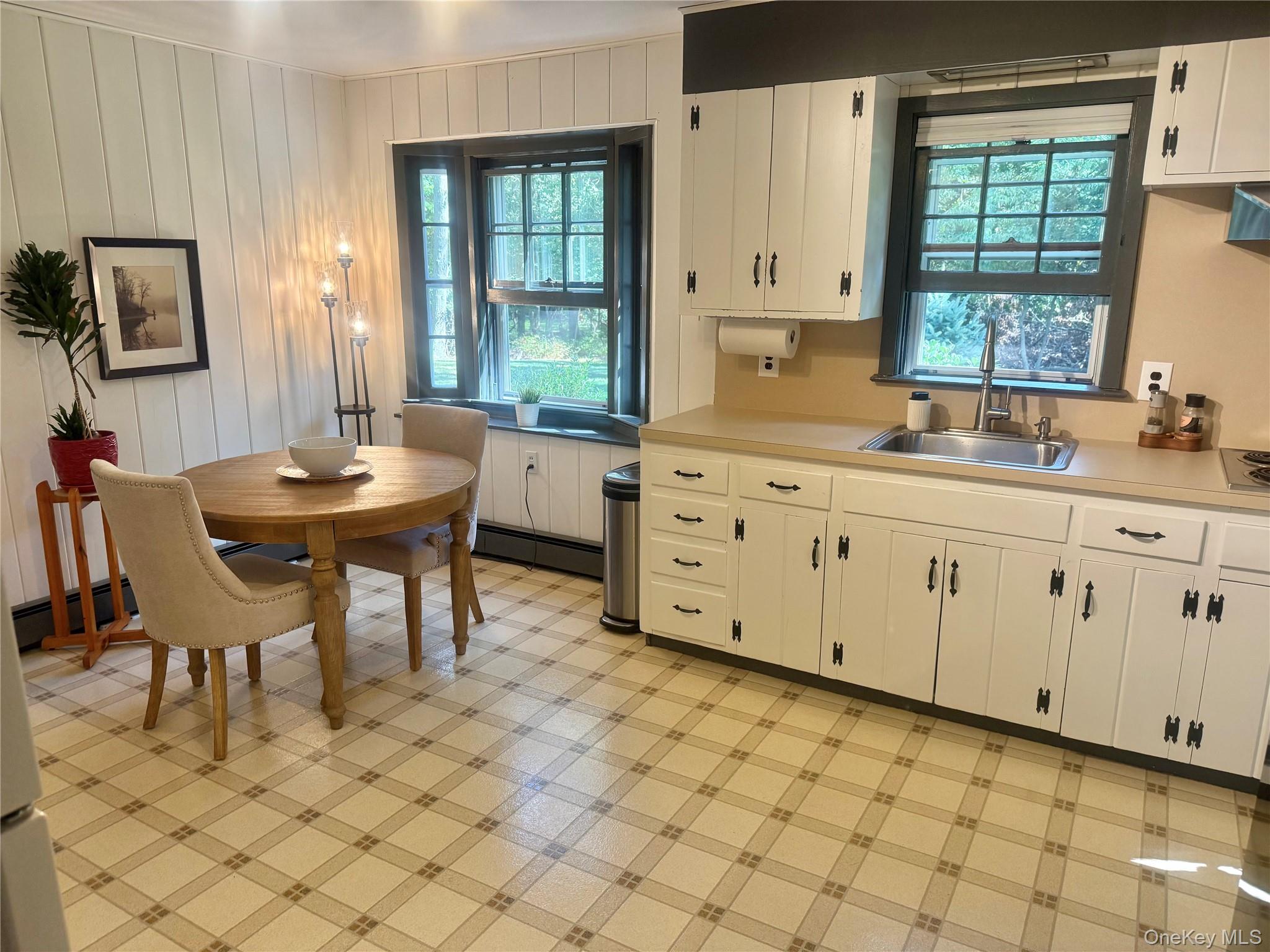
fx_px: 881
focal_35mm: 24
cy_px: 476
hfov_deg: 71.6
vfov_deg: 56.8
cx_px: 635
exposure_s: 1/163
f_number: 1.78
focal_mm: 6.76
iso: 200
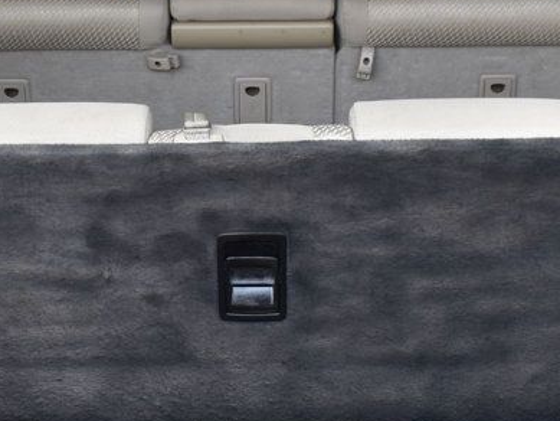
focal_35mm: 91
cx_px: 226
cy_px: 218
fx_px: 1473
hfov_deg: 21.5
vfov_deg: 16.2
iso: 400
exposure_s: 1/80
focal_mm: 24
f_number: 8
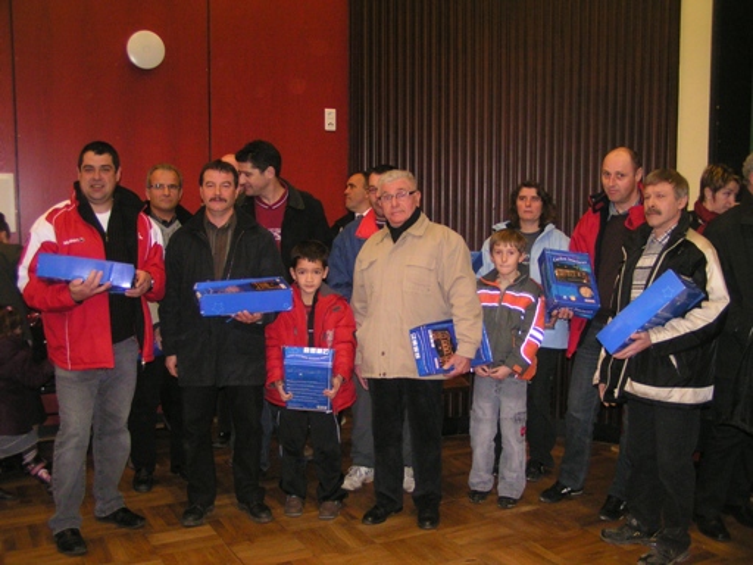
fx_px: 827
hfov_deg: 49.0
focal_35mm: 38
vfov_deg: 37.7
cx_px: 376
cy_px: 282
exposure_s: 1/40
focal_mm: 5.8
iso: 200
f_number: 2.8
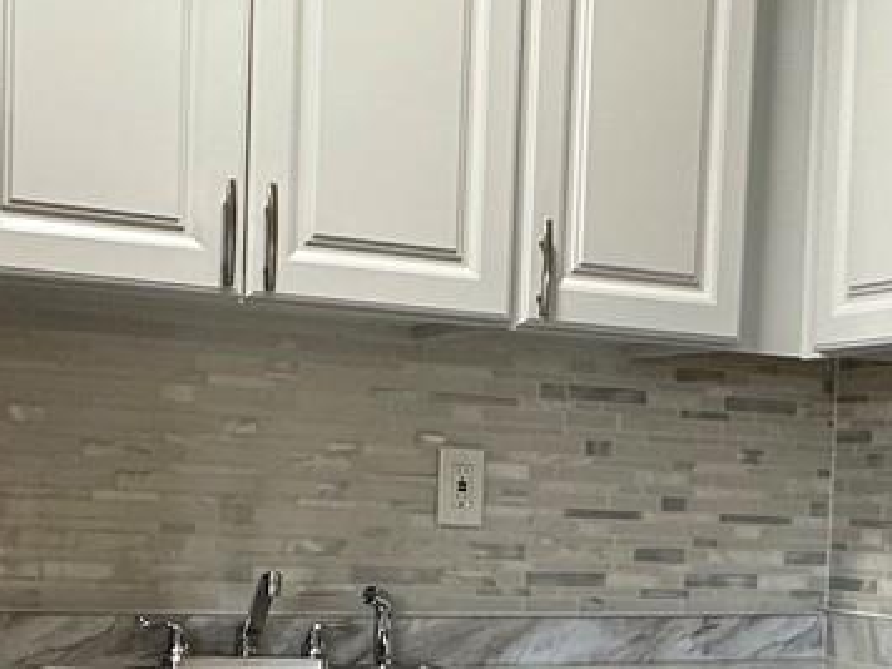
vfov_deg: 22.7
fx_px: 1623
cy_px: 611
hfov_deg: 30.6
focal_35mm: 63
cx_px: 536
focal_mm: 2.22
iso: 200
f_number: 2.2
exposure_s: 1/60
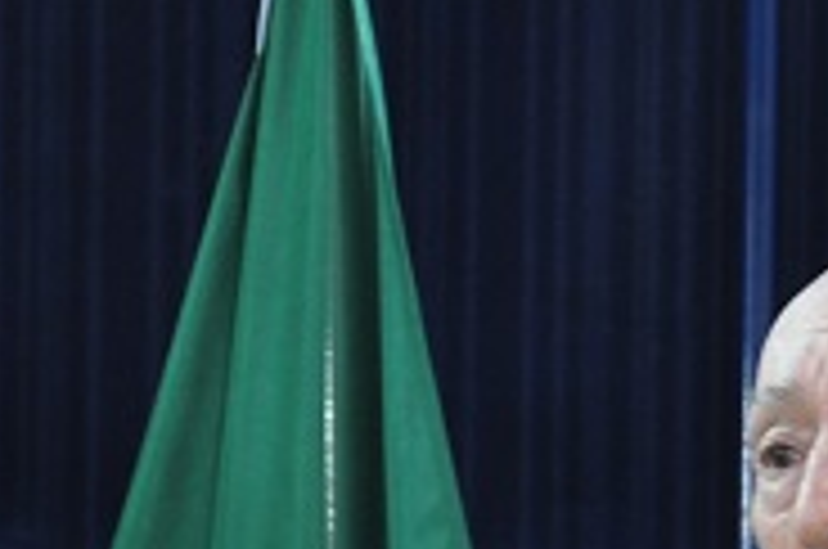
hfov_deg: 8.2
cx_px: 1094
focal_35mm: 248
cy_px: 1024
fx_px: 5694
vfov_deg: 5.4
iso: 400
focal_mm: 38
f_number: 5
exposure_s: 1/25
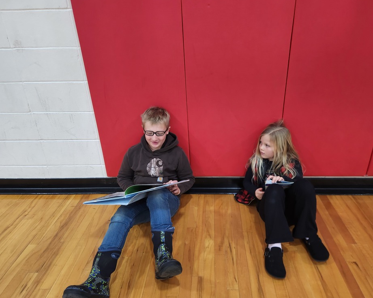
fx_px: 276
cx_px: 201
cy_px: 150
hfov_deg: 68.0
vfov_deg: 56.8
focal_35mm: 25
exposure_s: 1/120
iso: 200
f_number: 1.8
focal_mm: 5.4
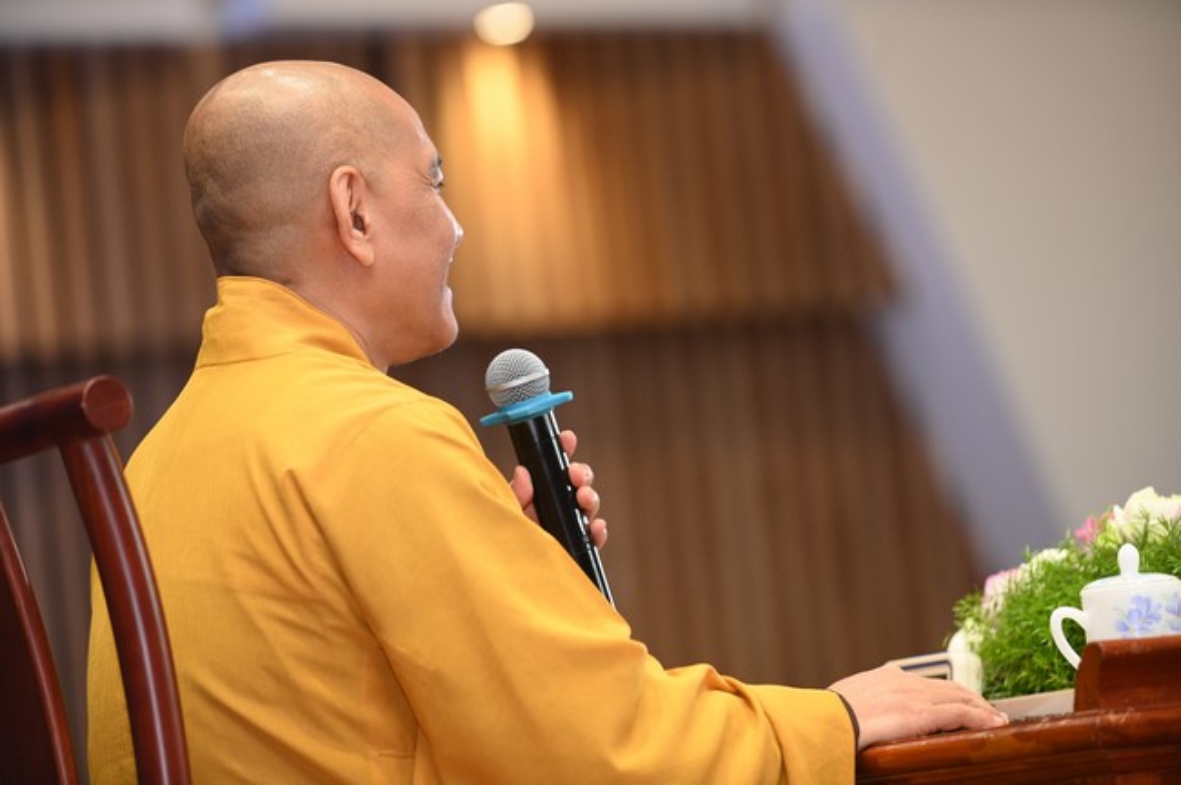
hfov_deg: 12.1
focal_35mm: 170
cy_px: 392
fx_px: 5571
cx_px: 590
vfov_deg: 8.1
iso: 2000
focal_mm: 170
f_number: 3.5
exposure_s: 1/160
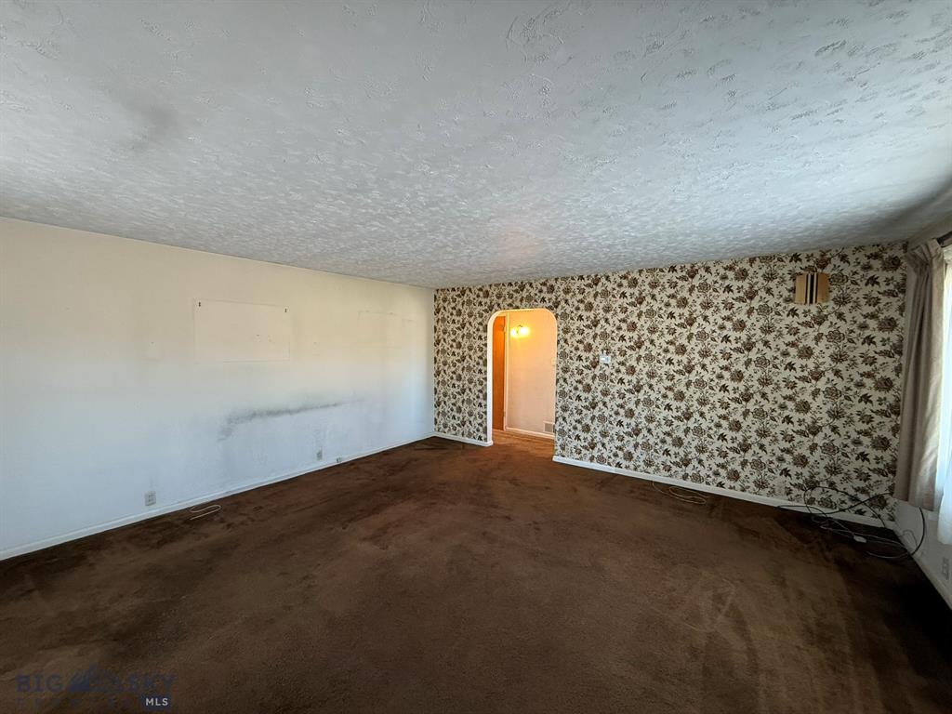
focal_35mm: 14
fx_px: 385
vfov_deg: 85.7
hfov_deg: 102.1
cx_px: 476
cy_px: 357
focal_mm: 2.22
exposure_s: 1/60
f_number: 2.2
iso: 320
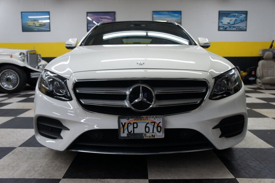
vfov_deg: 41.6
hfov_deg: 59.5
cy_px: 92
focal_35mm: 32
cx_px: 138
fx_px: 240
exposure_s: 1/40
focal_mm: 21
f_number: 4
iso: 250
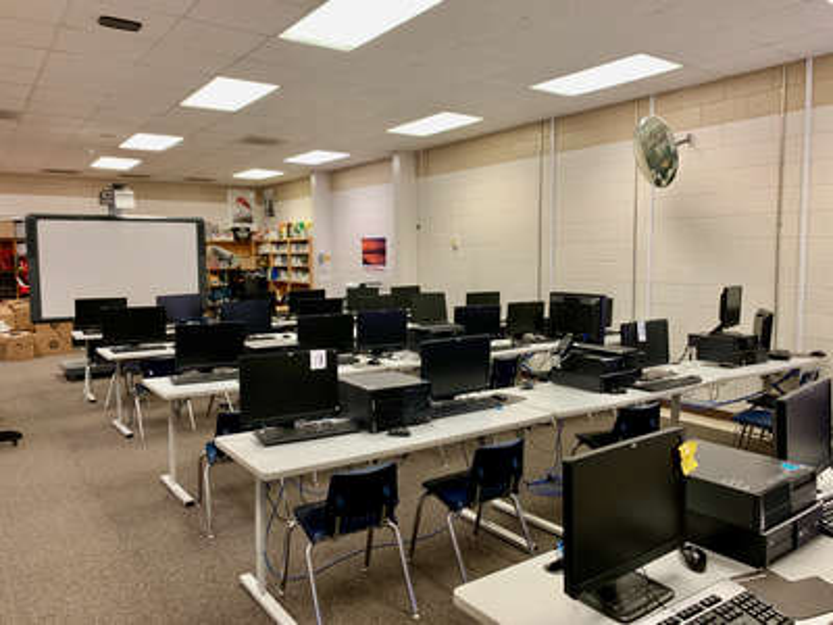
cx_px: 416
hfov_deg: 67.3
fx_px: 626
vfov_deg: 53.1
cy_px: 312
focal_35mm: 26
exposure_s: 1/60
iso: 125
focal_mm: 4.25
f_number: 1.8
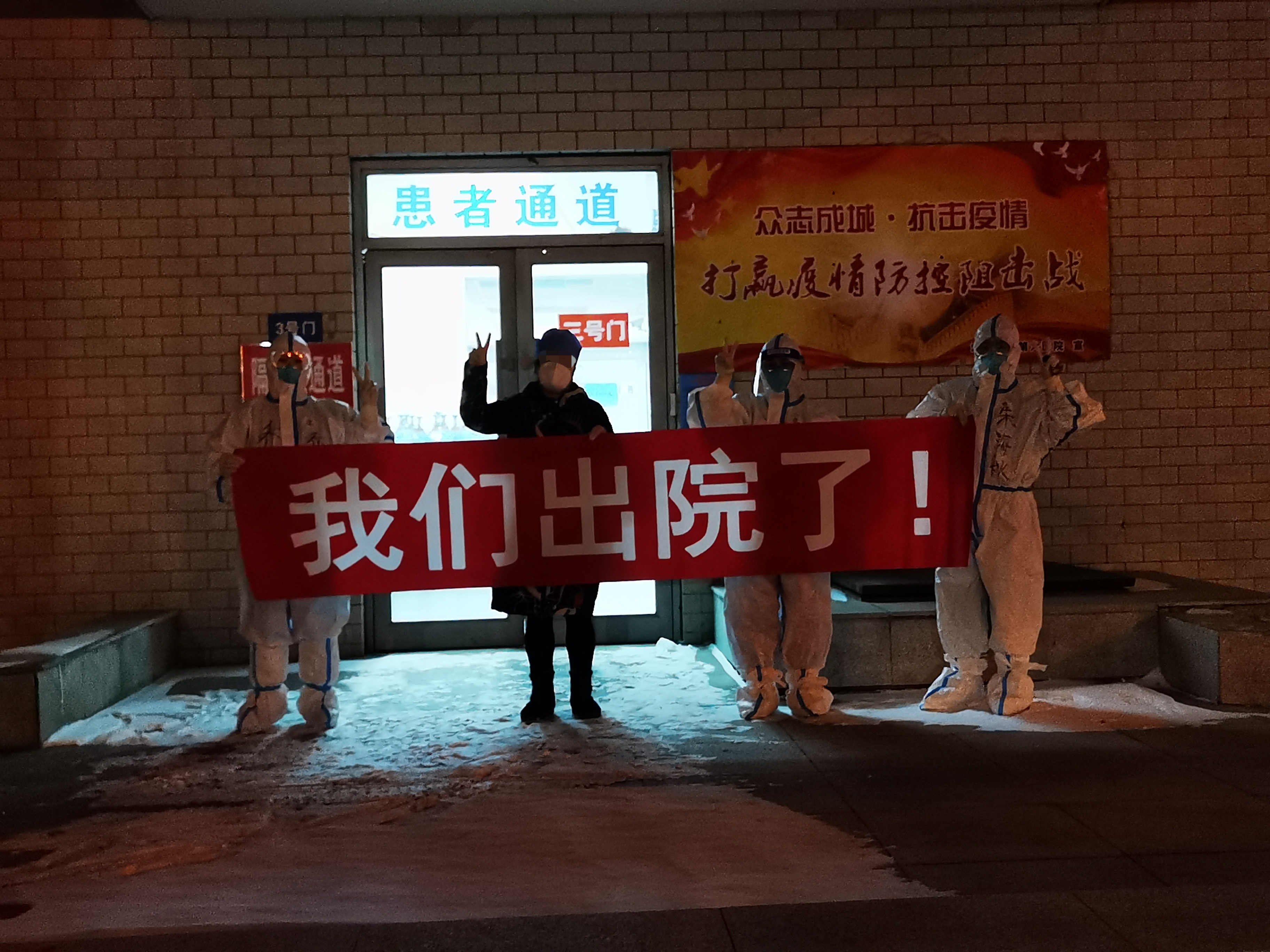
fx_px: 1614
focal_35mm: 44
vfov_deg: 32.9
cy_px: 476
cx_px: 635
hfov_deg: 42.9
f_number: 1.6
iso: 800
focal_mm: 5.56
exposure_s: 1/25
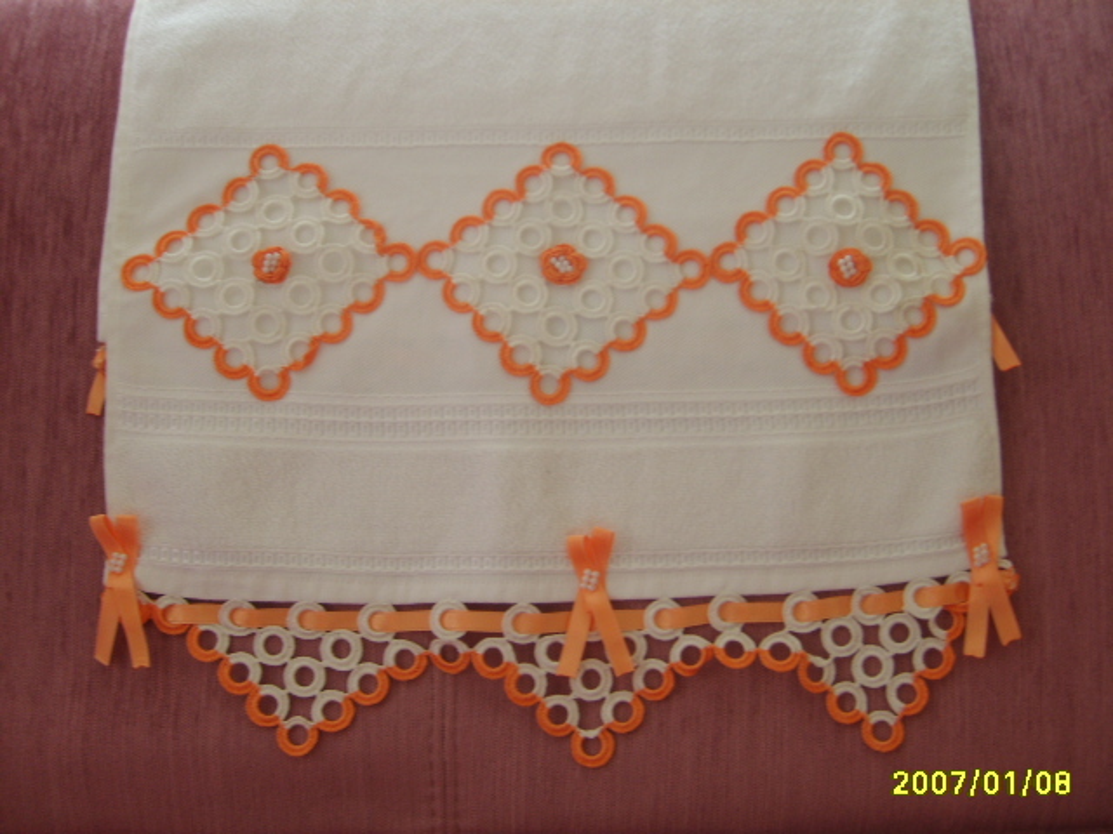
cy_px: 417
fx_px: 1125
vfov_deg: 40.7
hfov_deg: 52.6
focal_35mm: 35
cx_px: 556
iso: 50
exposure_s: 1/45
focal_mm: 5.8
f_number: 2.8
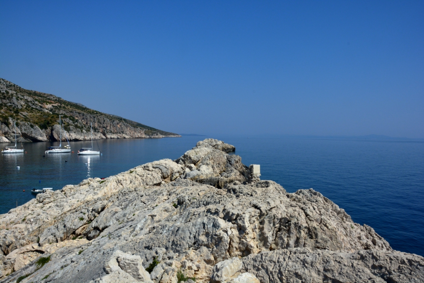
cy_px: 142
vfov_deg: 47.9
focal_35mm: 27
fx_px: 318
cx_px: 212
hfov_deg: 67.4
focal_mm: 18
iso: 250
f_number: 16
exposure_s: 1/160
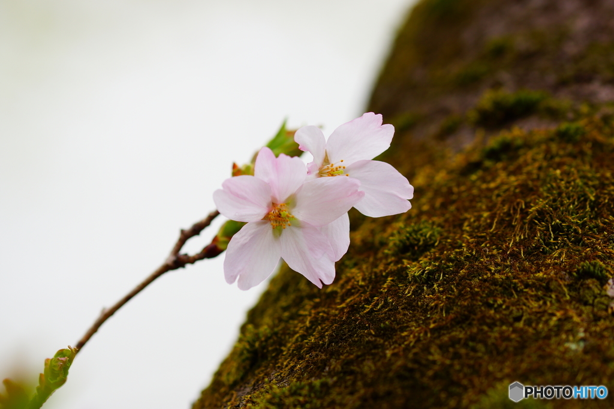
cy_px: 204
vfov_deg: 8.7
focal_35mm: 158
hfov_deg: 13.0
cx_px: 307
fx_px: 2685
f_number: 3.2
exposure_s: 1/160
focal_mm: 105
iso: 100
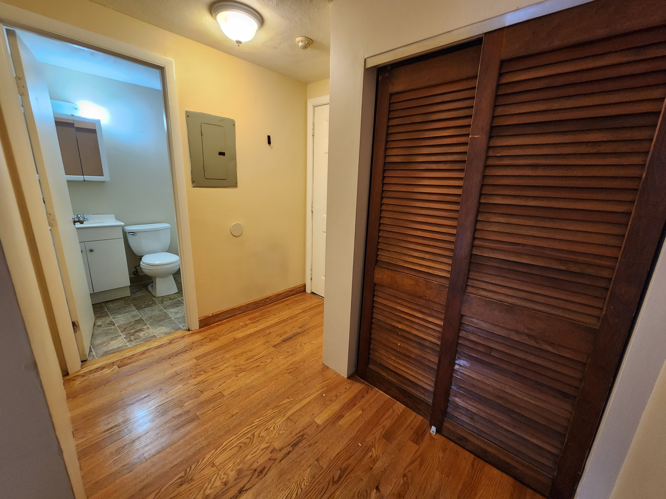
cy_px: 250
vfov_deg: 89.9
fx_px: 250
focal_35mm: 13
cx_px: 333
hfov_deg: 106.2
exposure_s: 1/30
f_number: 2.2
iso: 400
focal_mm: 2.2
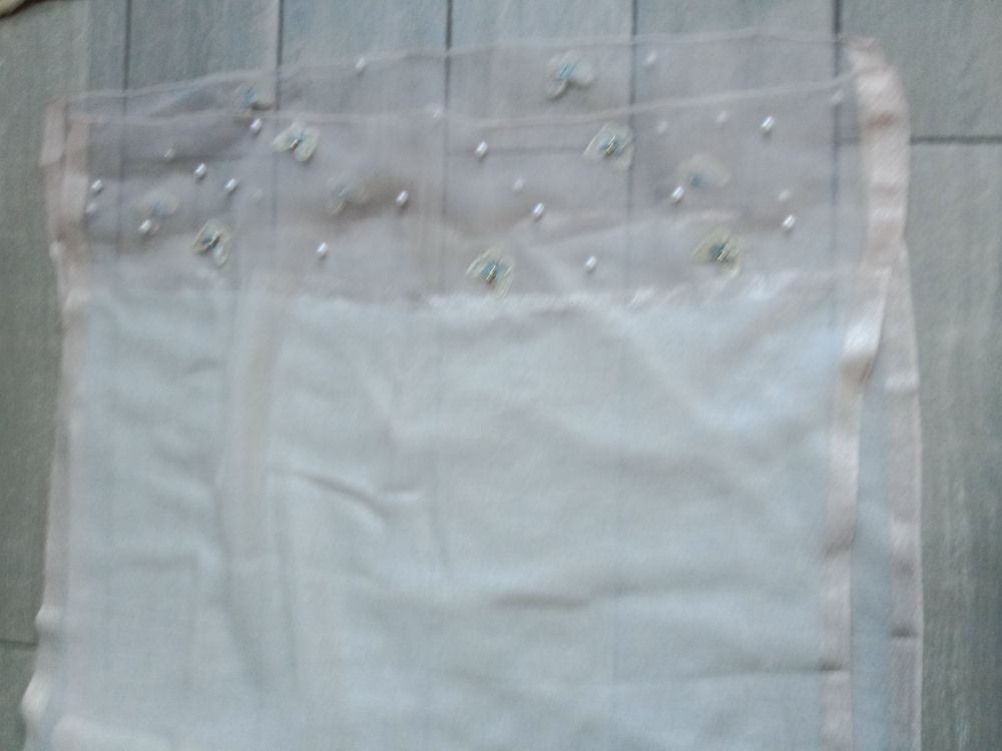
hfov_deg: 65.3
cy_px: 376
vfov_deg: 51.4
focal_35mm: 27
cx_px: 501
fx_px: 782
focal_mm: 3.65
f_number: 2.2
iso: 556
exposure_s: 1/25
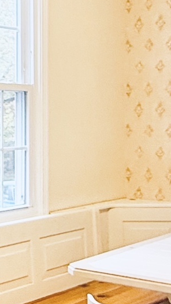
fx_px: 717
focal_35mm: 89
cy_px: 99
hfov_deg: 12.5
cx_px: -131
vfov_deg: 23.8
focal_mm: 2.22
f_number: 2.2
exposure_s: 1/99
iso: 125
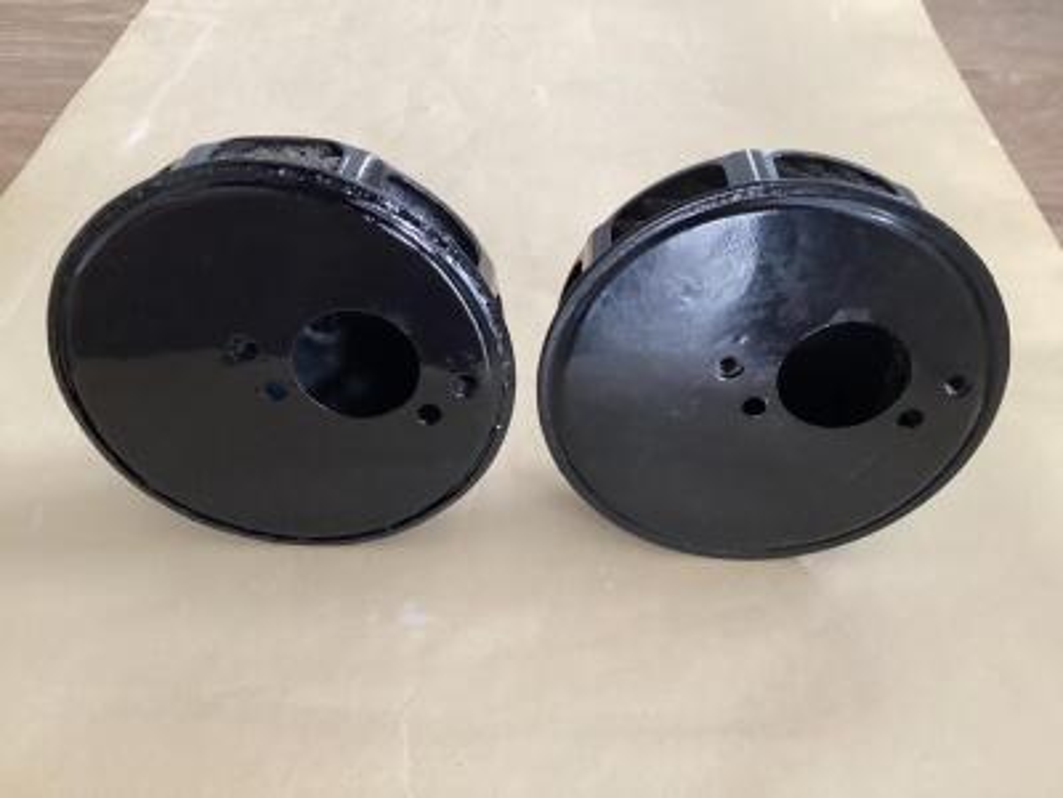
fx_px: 952
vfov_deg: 45.4
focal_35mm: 31
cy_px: 399
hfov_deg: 58.4
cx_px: 532
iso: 320
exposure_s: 1/60
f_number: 2.4
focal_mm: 3.3
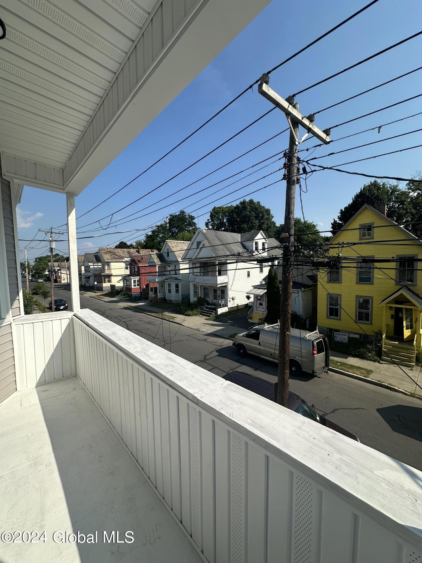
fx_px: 228
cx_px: 211
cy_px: 282
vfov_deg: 102.1
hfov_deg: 85.7
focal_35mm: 14
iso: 50
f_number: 2.2
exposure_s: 1/2451
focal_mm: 2.22
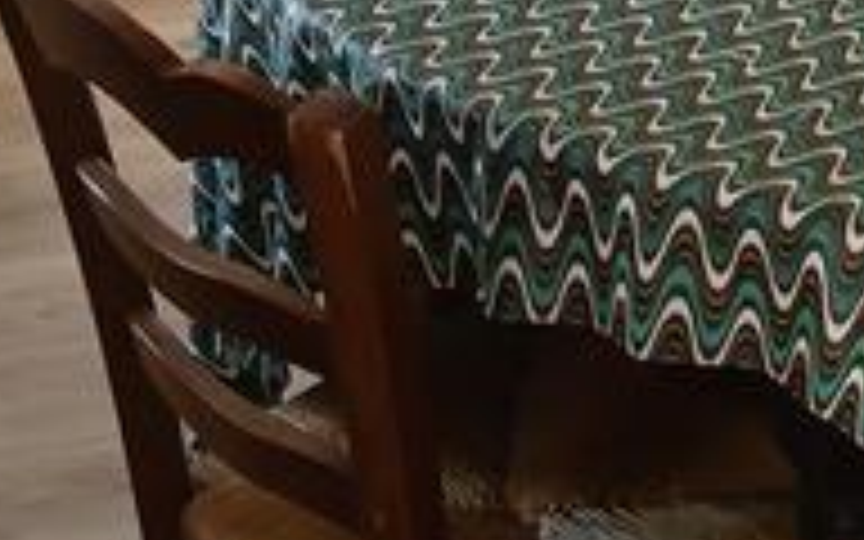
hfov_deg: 17.2
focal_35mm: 115
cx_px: 1080
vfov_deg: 10.4
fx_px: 2708
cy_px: -558
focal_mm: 3.98
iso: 160
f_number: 1.8
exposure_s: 1/50
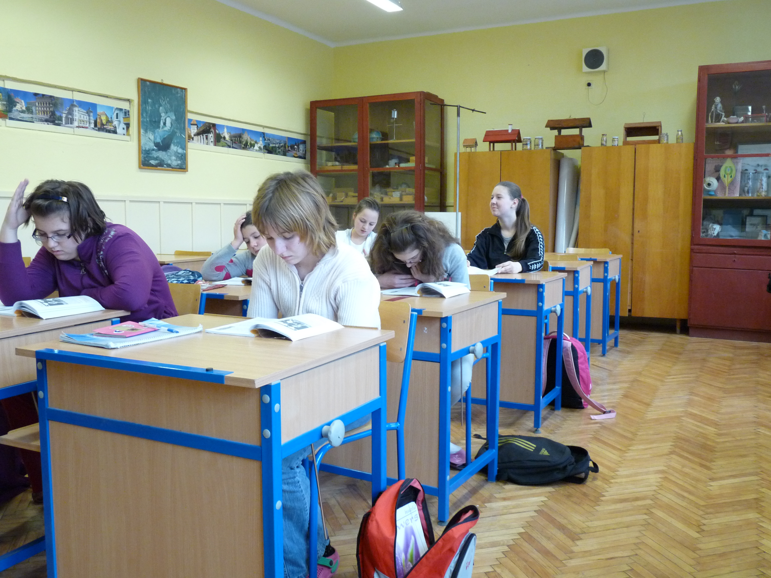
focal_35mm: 32
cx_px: 386
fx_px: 713
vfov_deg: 44.2
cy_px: 289
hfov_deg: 56.8
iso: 400
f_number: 3
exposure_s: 1/30
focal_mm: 5.6
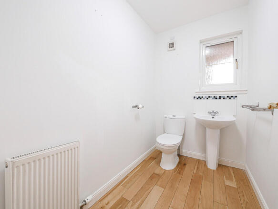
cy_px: 104
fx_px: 112
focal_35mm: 14
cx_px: 139
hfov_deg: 102.1
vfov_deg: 85.7
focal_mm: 7
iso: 640
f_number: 4
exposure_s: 1/60
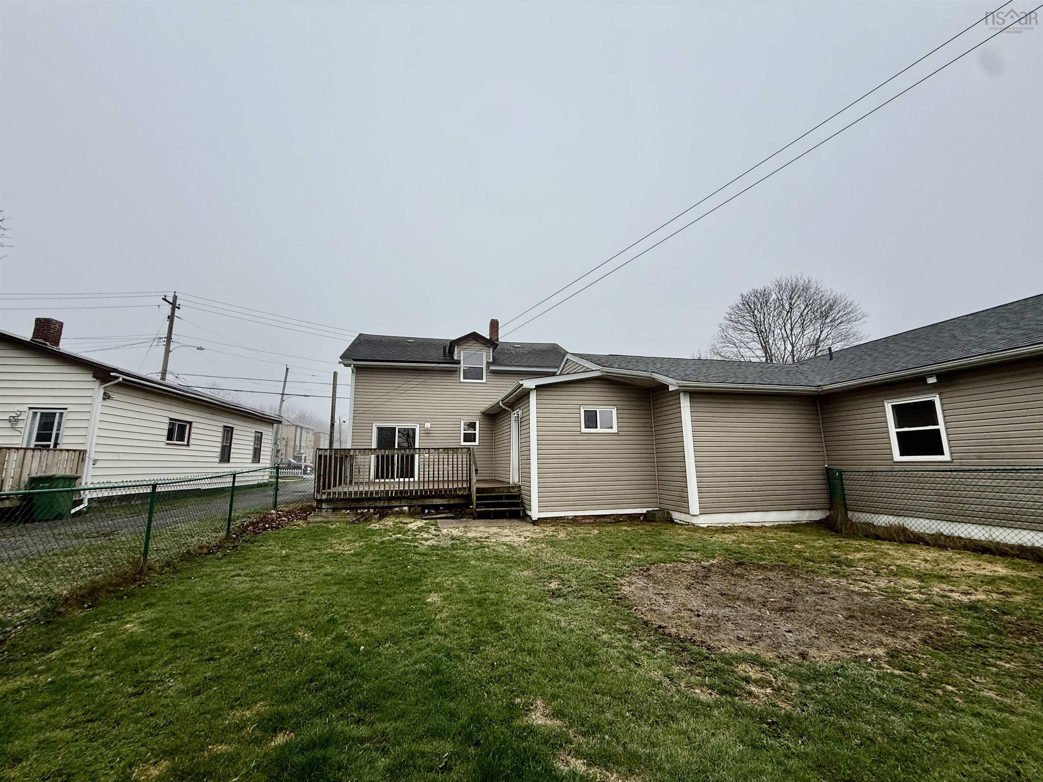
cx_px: 522
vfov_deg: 85.7
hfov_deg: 102.1
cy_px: 391
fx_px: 422
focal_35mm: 14
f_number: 2.2
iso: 50
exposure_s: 1/1534
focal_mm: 2.22
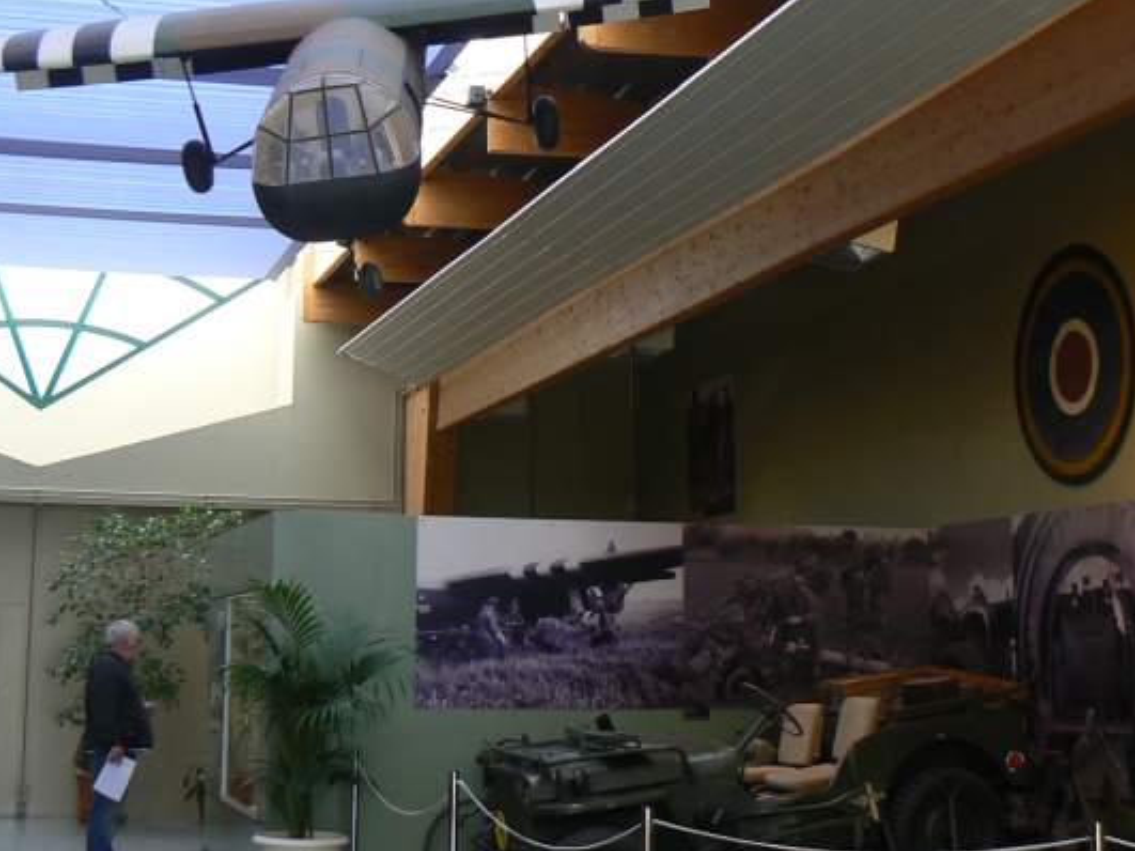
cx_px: 509
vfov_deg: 23.7
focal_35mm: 61
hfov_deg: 31.7
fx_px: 2000
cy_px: 189
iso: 80
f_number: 4
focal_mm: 6
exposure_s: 1/60
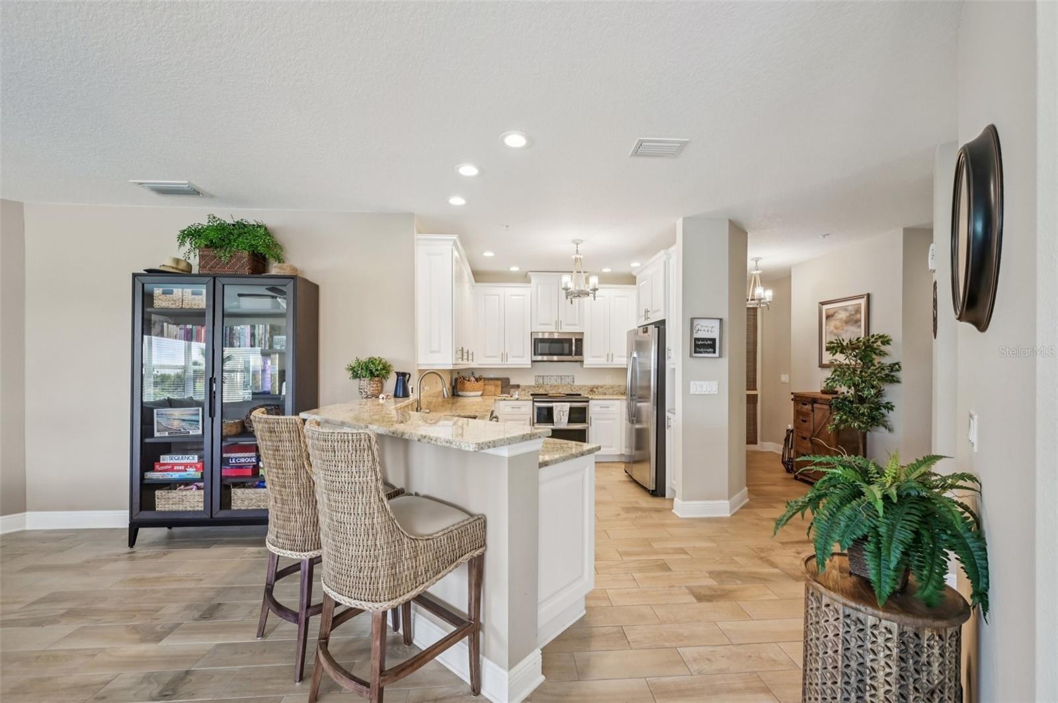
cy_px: 352
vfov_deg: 81.1
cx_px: 529
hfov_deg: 104.3
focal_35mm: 14
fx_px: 411
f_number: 8
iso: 400
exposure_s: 1/40
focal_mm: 14
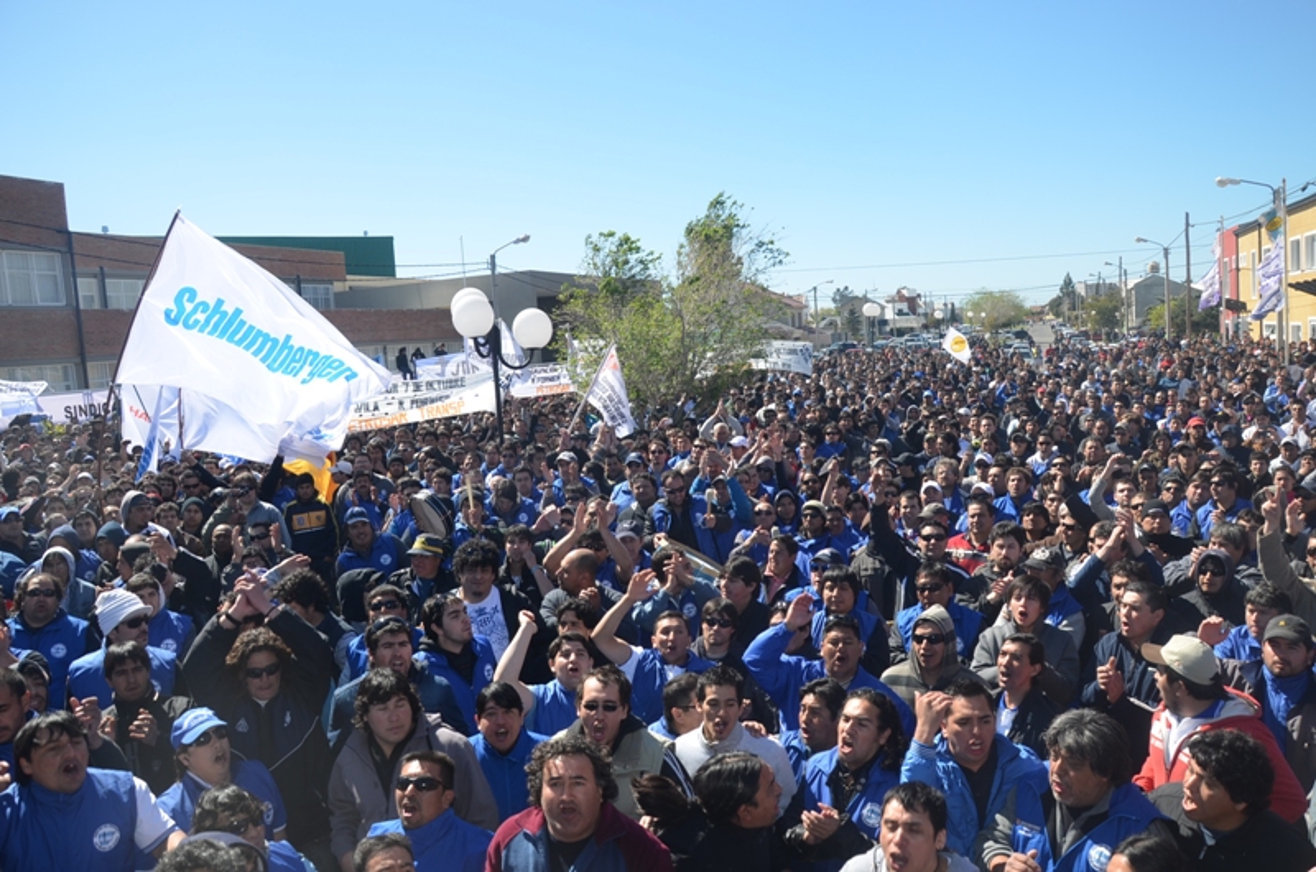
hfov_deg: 67.5
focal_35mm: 27
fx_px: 985
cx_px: 658
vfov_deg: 47.7
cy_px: 436
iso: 100
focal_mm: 18
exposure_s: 1/250
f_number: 6.3
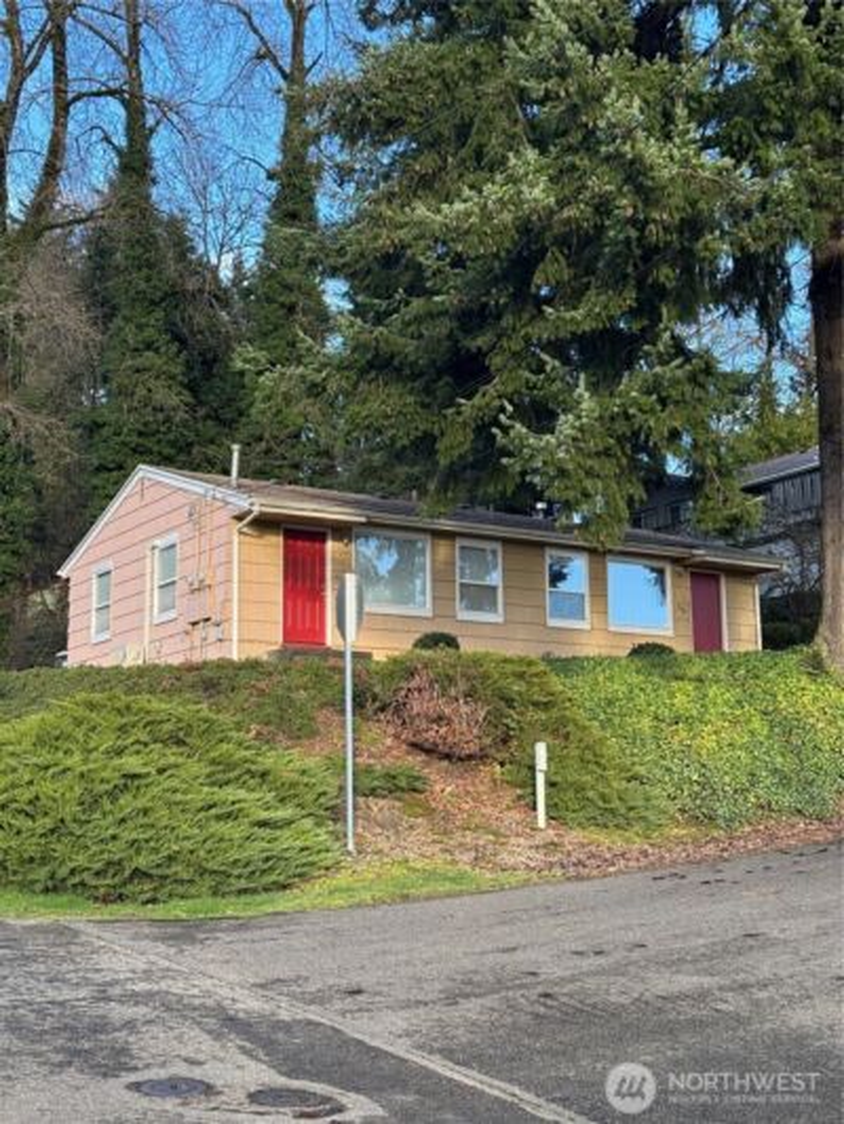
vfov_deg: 39.6
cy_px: 562
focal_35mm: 48
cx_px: 422
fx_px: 1560
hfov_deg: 30.3
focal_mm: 6.76
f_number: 1.78
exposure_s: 1/488
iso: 64
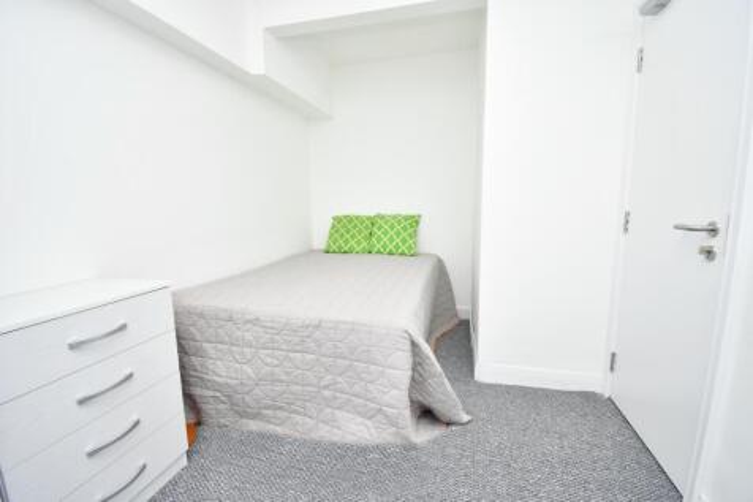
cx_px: 376
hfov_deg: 100.4
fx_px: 314
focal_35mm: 15
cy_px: 251
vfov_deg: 77.3
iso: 140
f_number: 4.5
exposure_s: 1/200
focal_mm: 10
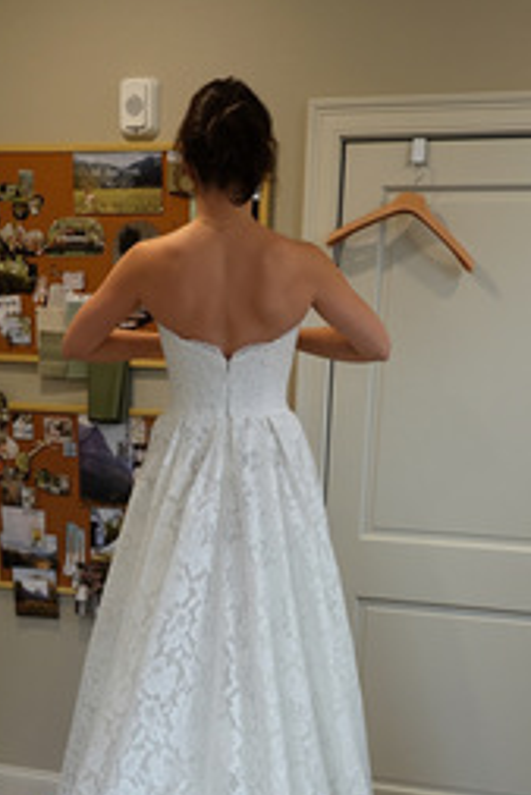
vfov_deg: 39.0
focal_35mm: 47
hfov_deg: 28.7
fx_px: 1038
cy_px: 715
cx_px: 245
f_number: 2.8
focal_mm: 9
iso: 125
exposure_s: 1/30
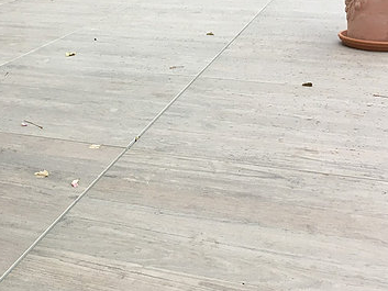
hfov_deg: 32.7
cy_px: 153
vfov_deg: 25.2
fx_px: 650
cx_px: 109
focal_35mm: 58
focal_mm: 4.15
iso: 40
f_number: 2.2
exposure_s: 1/33
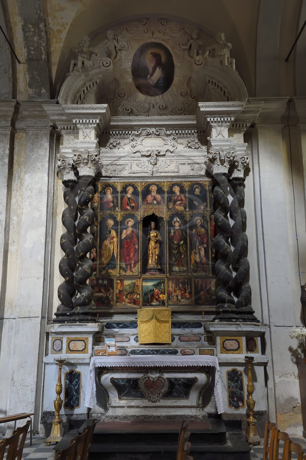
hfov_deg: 36.8
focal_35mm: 36
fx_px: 460
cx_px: 153
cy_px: 230
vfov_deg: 53.2
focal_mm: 36
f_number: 5.6
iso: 3200
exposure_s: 1/50
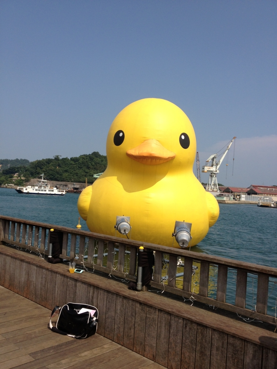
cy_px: 184
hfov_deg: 40.7
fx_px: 373
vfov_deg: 52.6
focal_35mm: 35
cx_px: 138
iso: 64
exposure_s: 1/2304
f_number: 2.4
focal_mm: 4.28
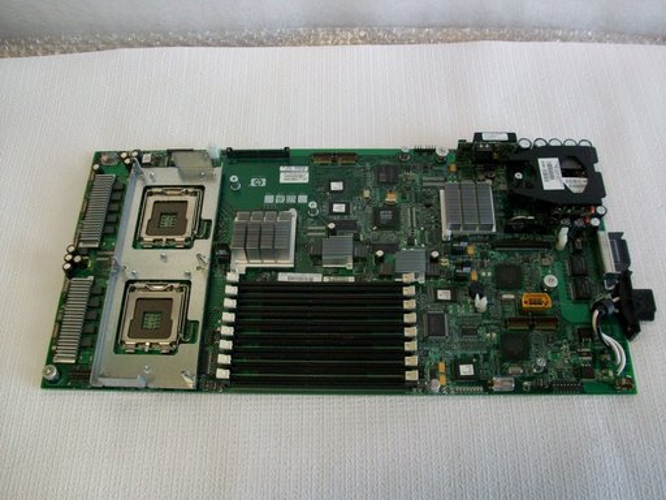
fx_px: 654
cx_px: 333
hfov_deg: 54.0
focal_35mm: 34
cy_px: 250
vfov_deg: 41.8
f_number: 2.8
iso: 127
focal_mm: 5.7
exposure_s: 1/60
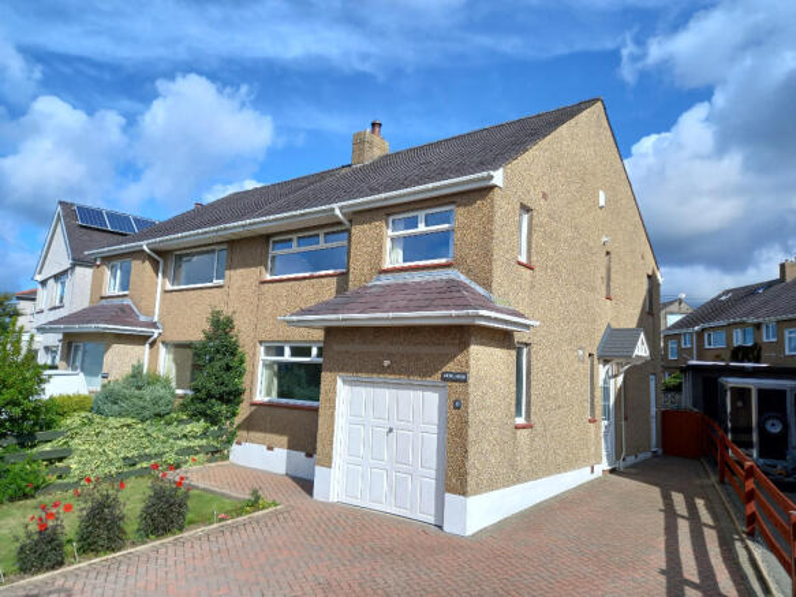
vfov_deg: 54.9
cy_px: 298
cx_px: 398
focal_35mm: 25
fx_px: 575
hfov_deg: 69.4
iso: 32
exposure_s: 1/925
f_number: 2
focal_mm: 4.6
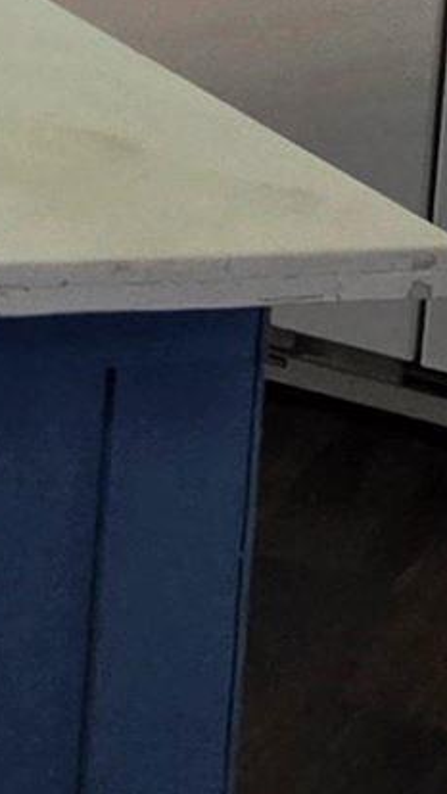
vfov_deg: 10.6
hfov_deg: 5.6
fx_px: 3918
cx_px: -1347
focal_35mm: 186
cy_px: -811
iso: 400
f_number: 1.8
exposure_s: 1/120
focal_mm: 5.4
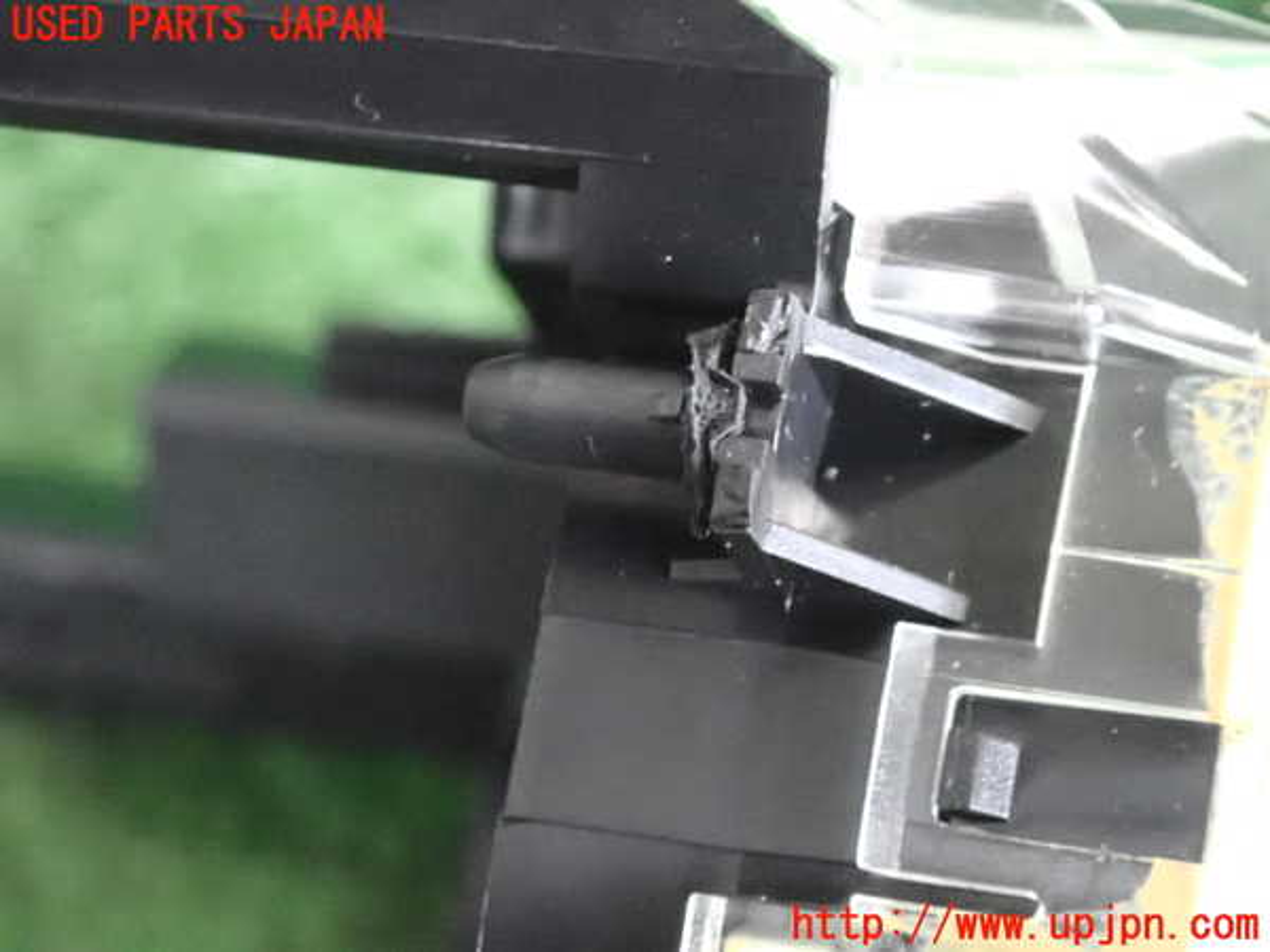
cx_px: 635
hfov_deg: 19.6
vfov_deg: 14.8
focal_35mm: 100
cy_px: 476
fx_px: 3669
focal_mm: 18
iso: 6400
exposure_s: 1/60
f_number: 4.9
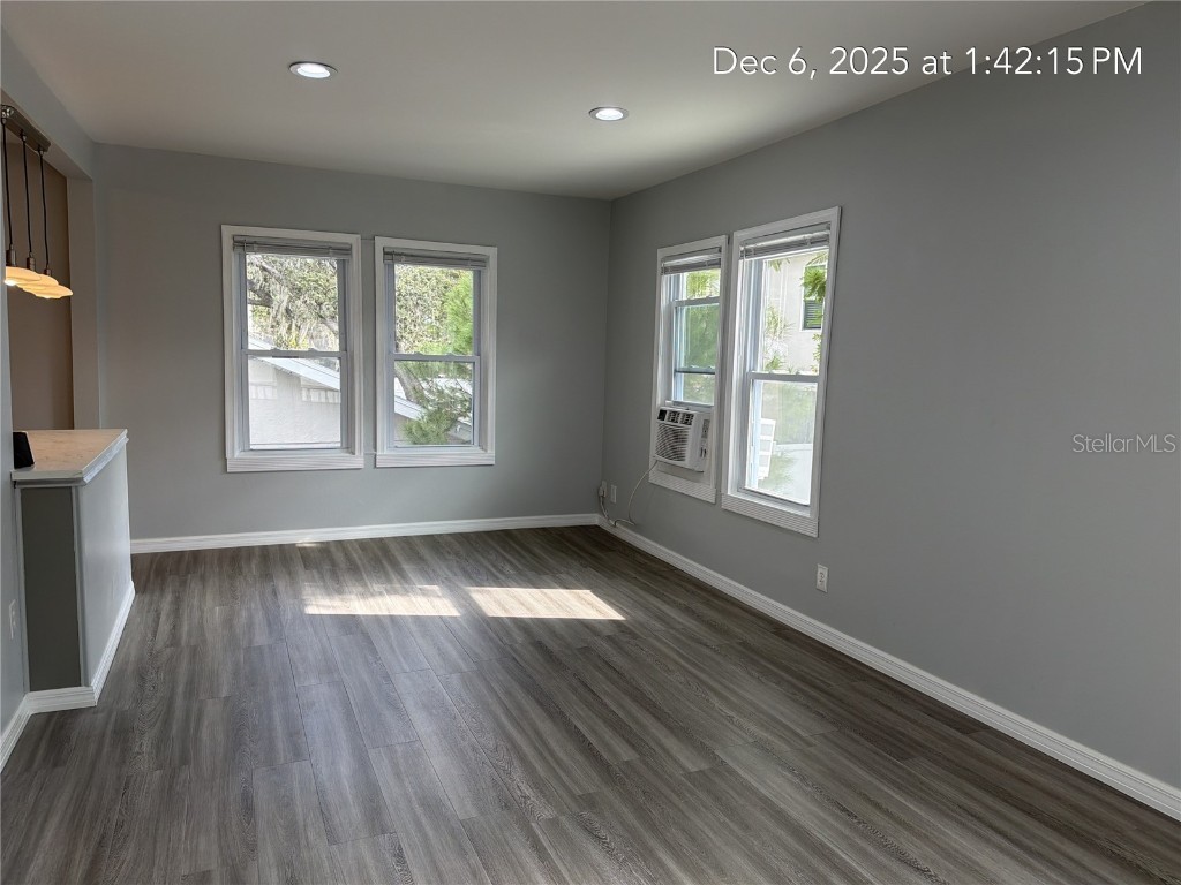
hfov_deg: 71.6
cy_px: 442
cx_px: 590
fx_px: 819
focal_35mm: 24
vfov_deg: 56.8
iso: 64
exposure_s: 1/290
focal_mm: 6.76
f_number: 1.78
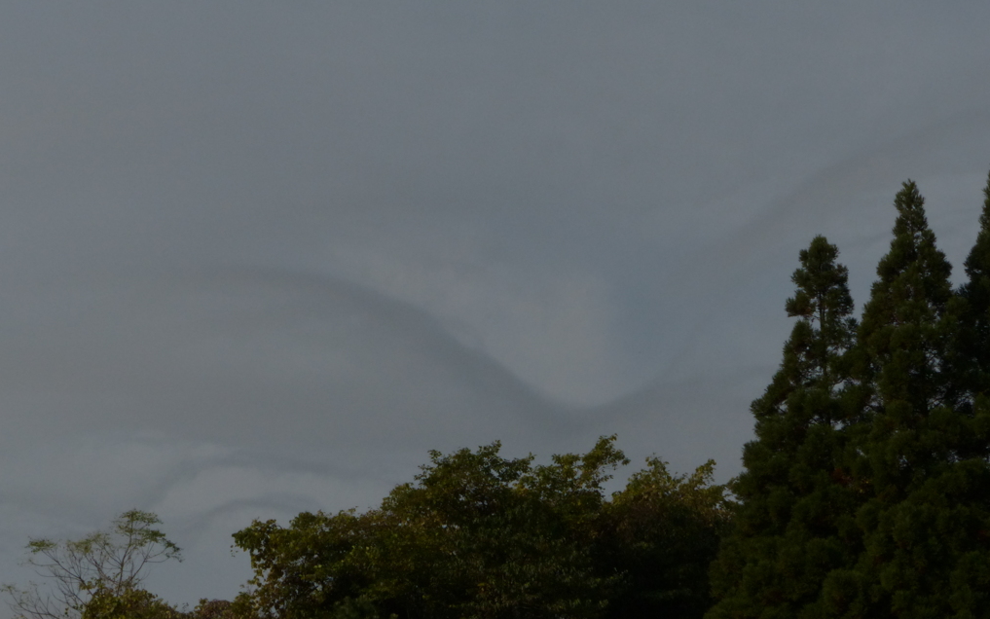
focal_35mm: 127
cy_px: 300
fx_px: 3427
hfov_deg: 16.4
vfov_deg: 10.3
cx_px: 493
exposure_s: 1/1600
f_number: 8
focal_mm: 21.4
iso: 160
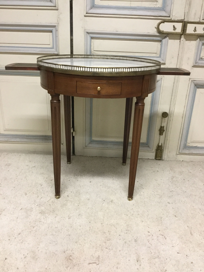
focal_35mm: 31
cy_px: 136
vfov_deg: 58.4
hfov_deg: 45.4
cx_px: 102
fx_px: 244
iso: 200
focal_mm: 3.3
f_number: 2.4
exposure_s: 1/20
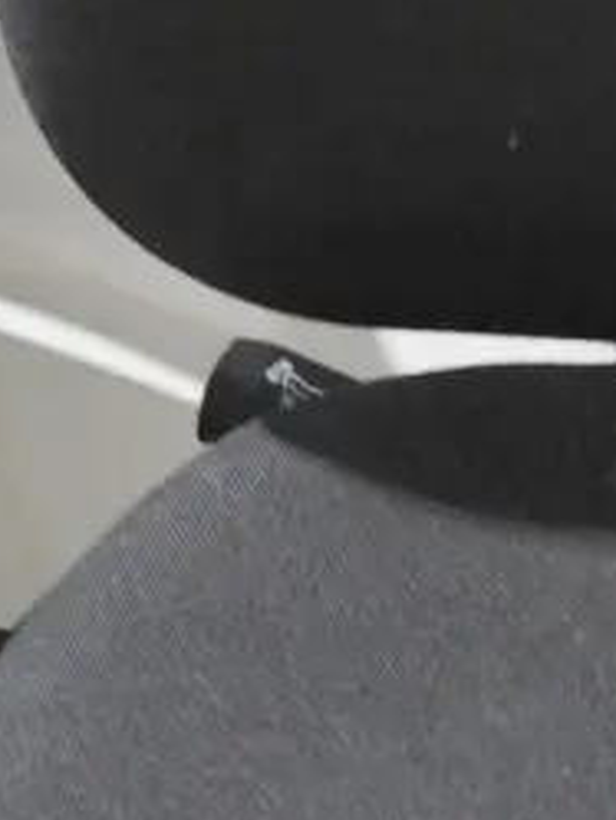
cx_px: 720
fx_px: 2726
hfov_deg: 12.6
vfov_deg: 17.1
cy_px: 441
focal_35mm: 115
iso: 1000
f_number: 3.5
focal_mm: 14
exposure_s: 1/60
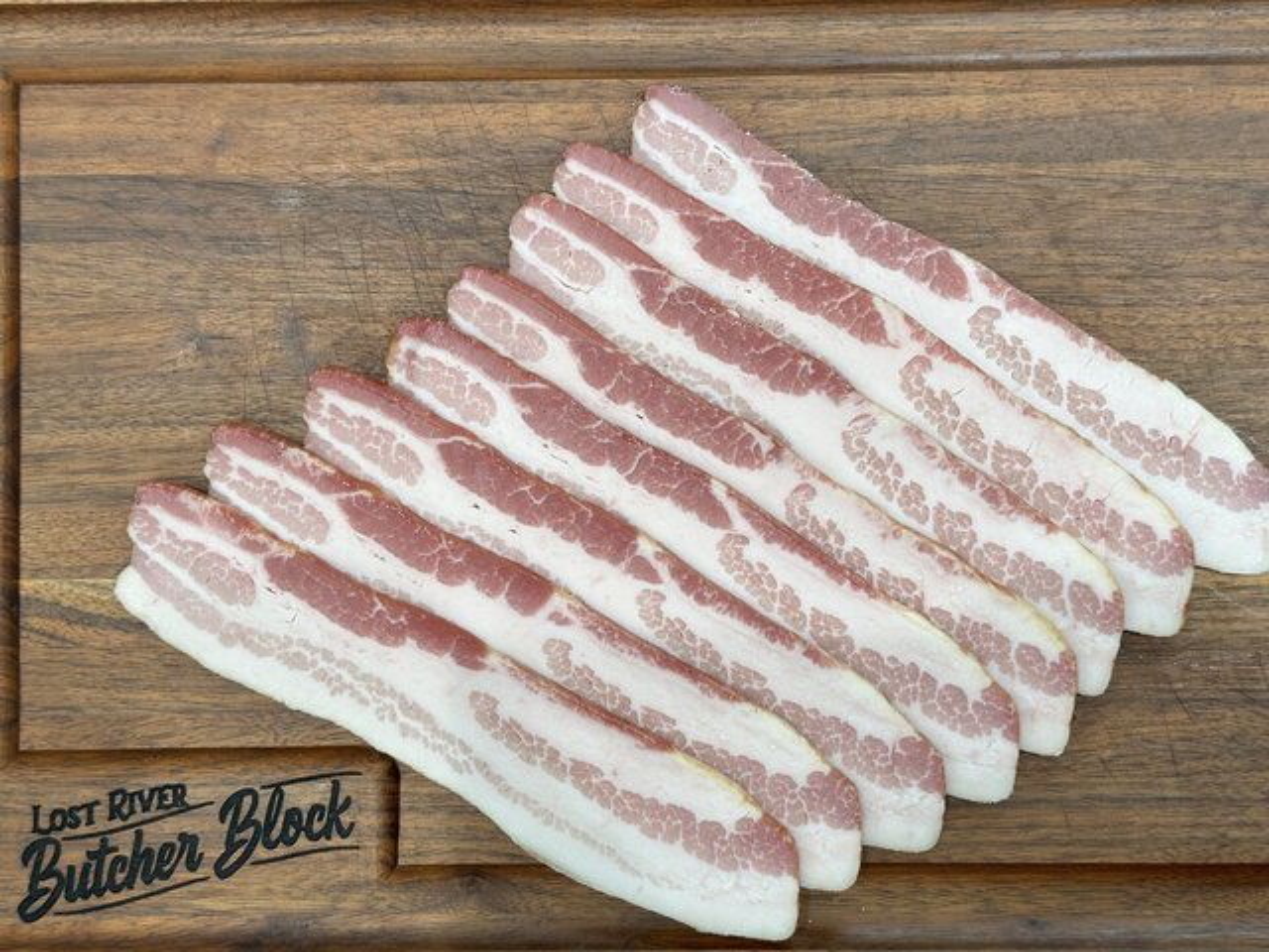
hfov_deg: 39.7
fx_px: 1760
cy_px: 476
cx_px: 634
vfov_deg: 30.3
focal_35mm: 48
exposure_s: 1/120
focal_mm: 6.86
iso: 50
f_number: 1.78
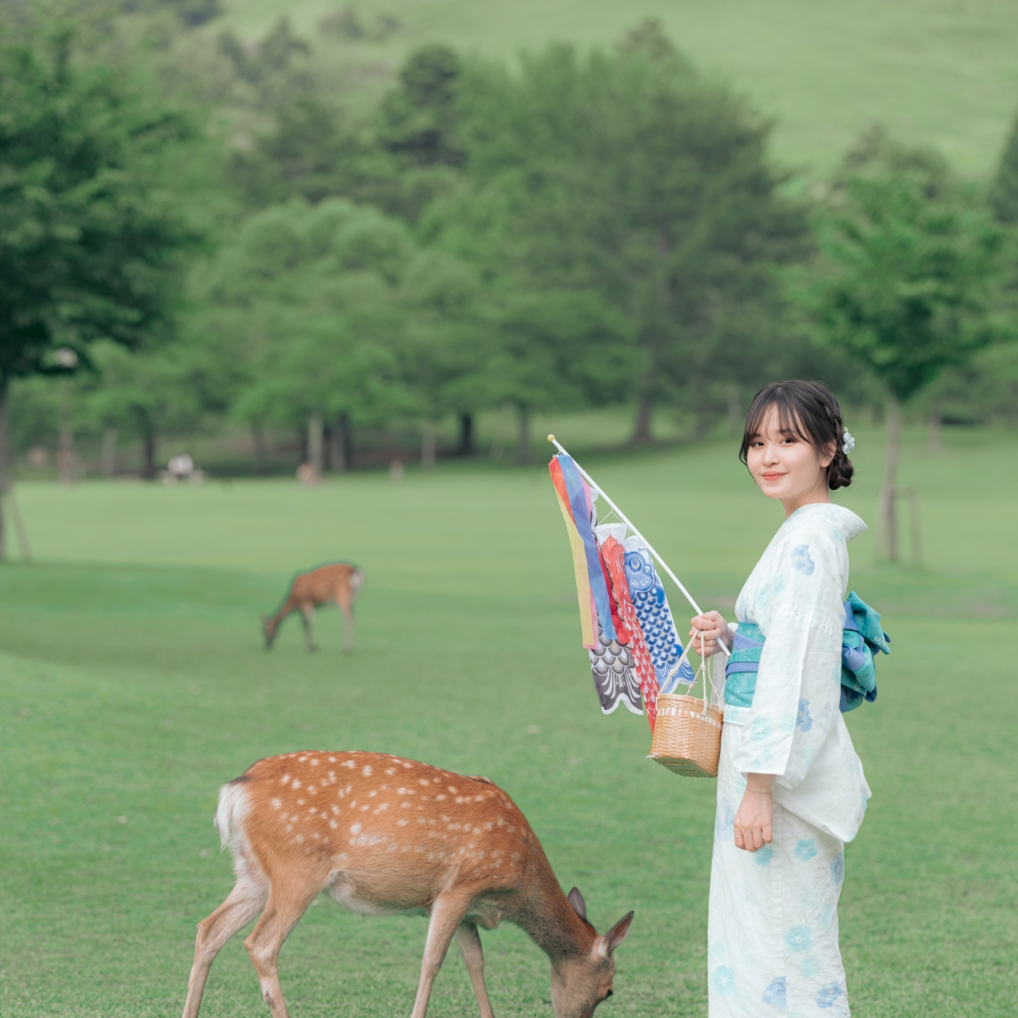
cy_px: 638
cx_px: 508
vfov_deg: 16.9
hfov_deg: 16.9
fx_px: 3427
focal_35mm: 103
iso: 200
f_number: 3.6
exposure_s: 1/600
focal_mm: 110
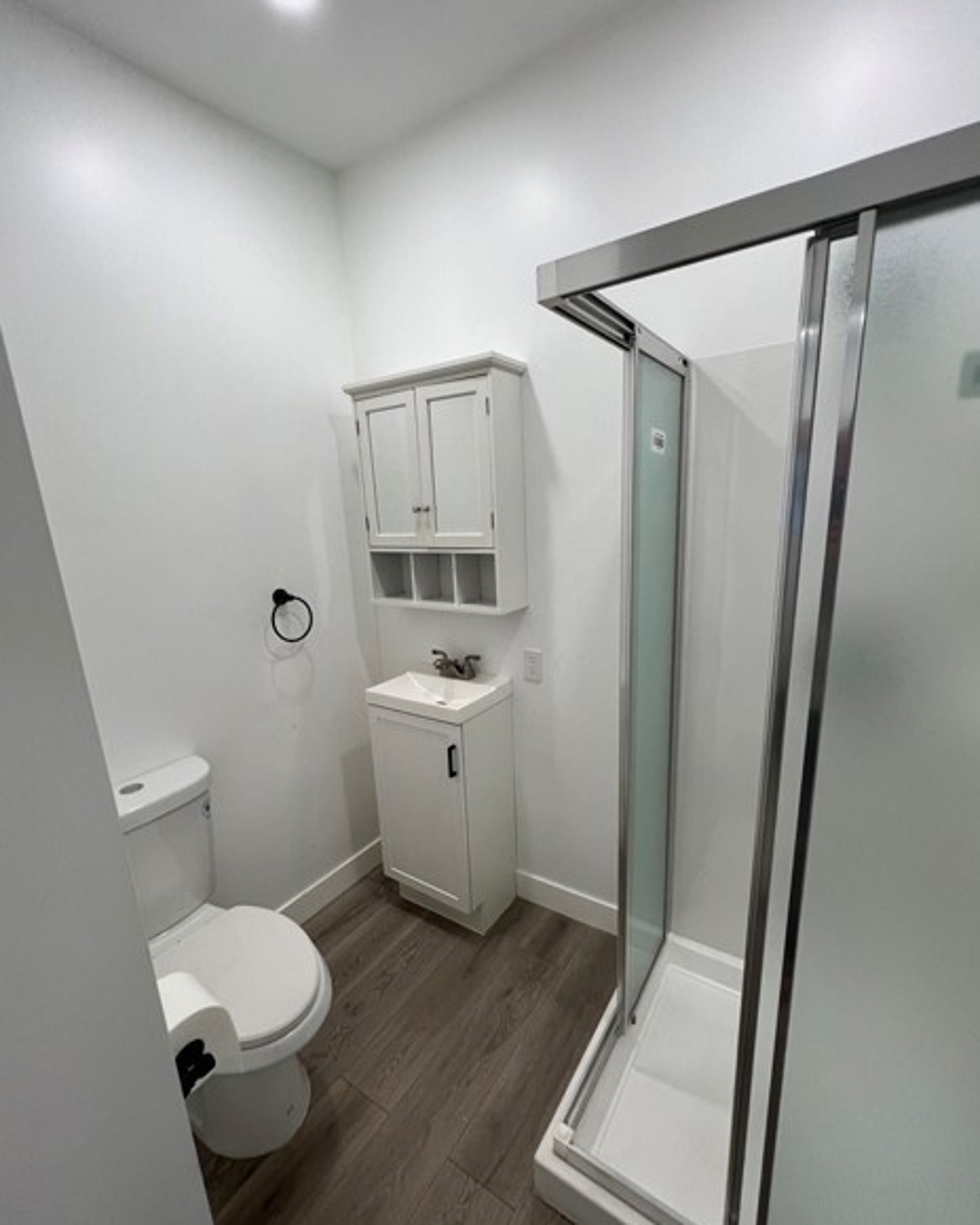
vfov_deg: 100.7
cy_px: 636
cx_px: 490
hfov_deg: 88.0
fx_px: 508
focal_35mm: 14
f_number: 1.8
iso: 125
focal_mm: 1.57
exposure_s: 1/120
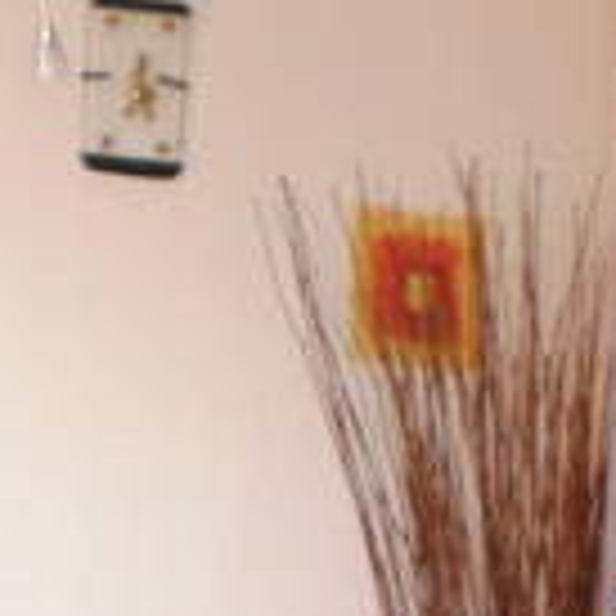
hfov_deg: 11.5
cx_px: -112
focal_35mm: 149
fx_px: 3000
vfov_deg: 11.5
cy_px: 751
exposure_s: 1/30
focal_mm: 6.3
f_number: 3.1
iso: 100
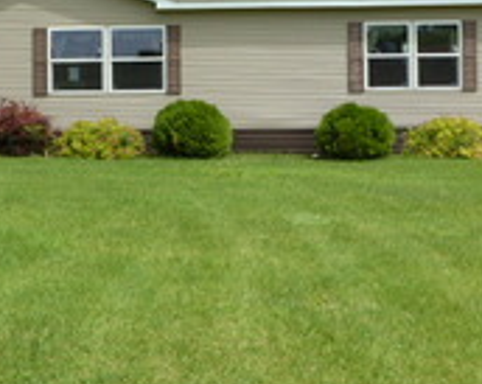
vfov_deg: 23.1
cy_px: 70
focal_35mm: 65
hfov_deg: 28.8
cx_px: 126
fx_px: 926
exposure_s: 1/400
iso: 100
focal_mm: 5.9
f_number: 4
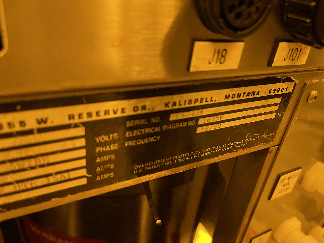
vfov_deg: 53.1
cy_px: 122
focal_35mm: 26
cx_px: 162
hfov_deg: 67.3
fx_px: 243
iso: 640
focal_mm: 5.1
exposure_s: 1/40
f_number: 1.6
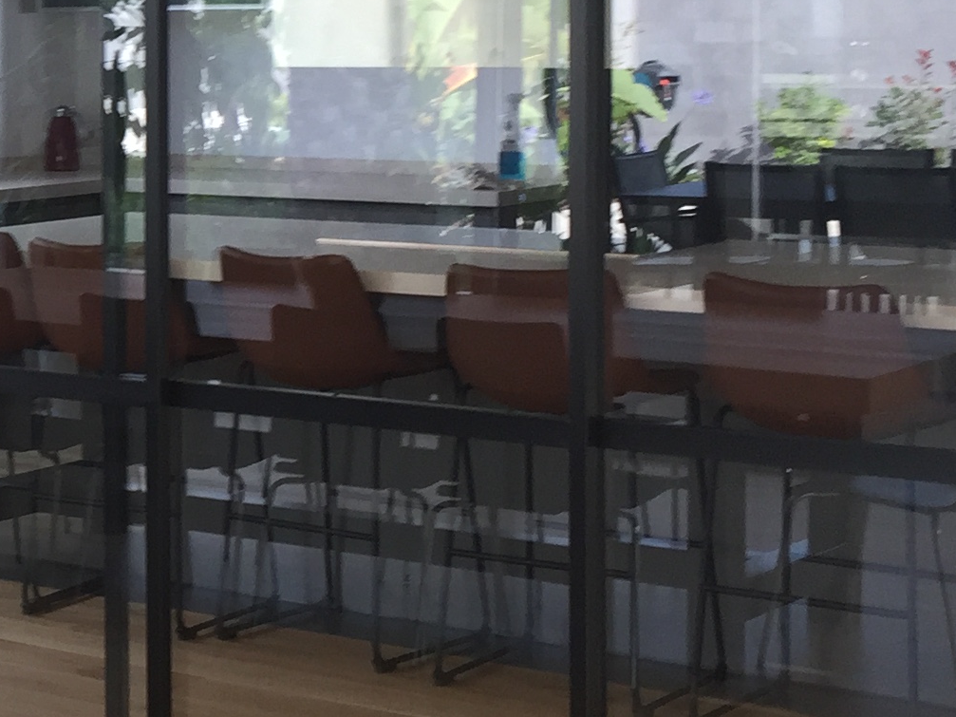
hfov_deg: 19.5
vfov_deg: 15.6
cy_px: 140
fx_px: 2596
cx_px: -241
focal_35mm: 94
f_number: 2.2
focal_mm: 4.15
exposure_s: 1/100
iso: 50
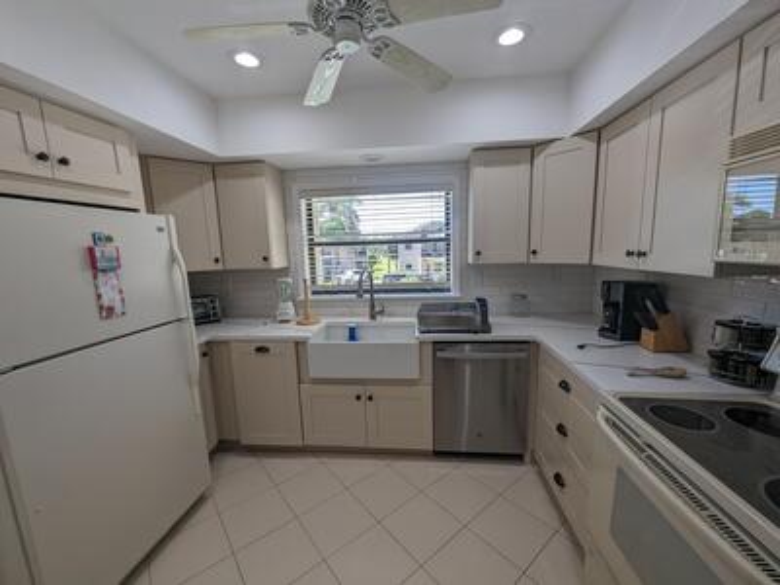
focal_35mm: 13
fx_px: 293
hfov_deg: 106.2
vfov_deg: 89.9
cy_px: 292
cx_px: 390
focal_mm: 1.95
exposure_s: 1/140
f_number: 2.2
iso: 49
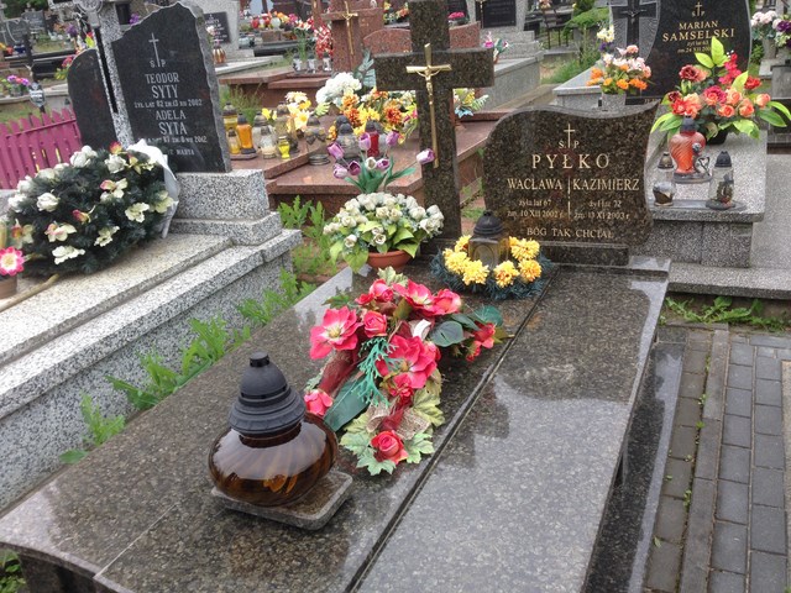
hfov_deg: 55.4
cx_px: 396
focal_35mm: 33
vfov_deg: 42.9
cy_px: 296
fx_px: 754
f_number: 2.4
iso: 50
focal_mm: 4.12
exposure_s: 1/497
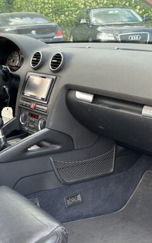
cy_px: 112
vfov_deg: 38.2
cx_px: 10
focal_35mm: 53
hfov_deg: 23.6
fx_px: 351
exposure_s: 1/161
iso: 80
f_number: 1.78
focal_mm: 6.86
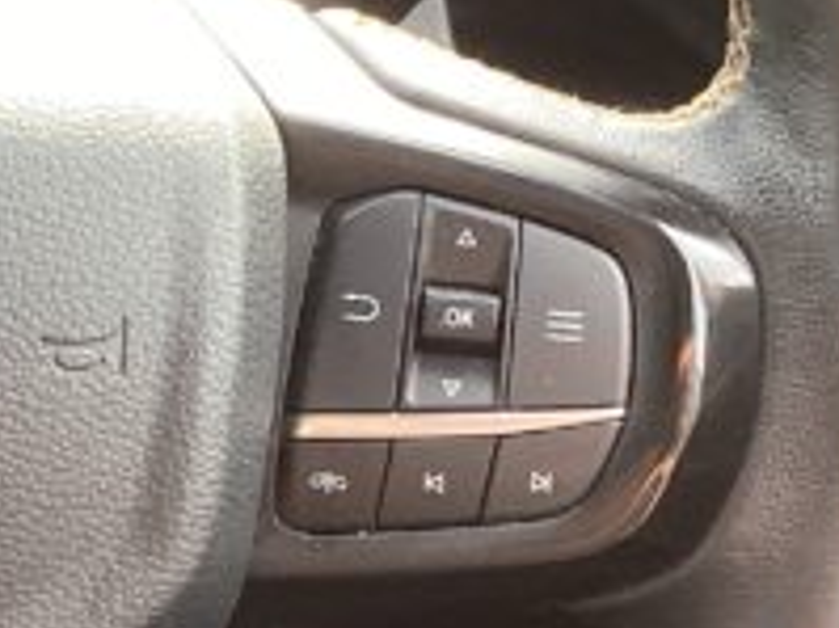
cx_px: -194
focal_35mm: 124
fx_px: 3004
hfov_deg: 15.3
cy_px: 137
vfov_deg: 11.9
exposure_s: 1/60
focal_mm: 3.3
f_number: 2.4
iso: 50
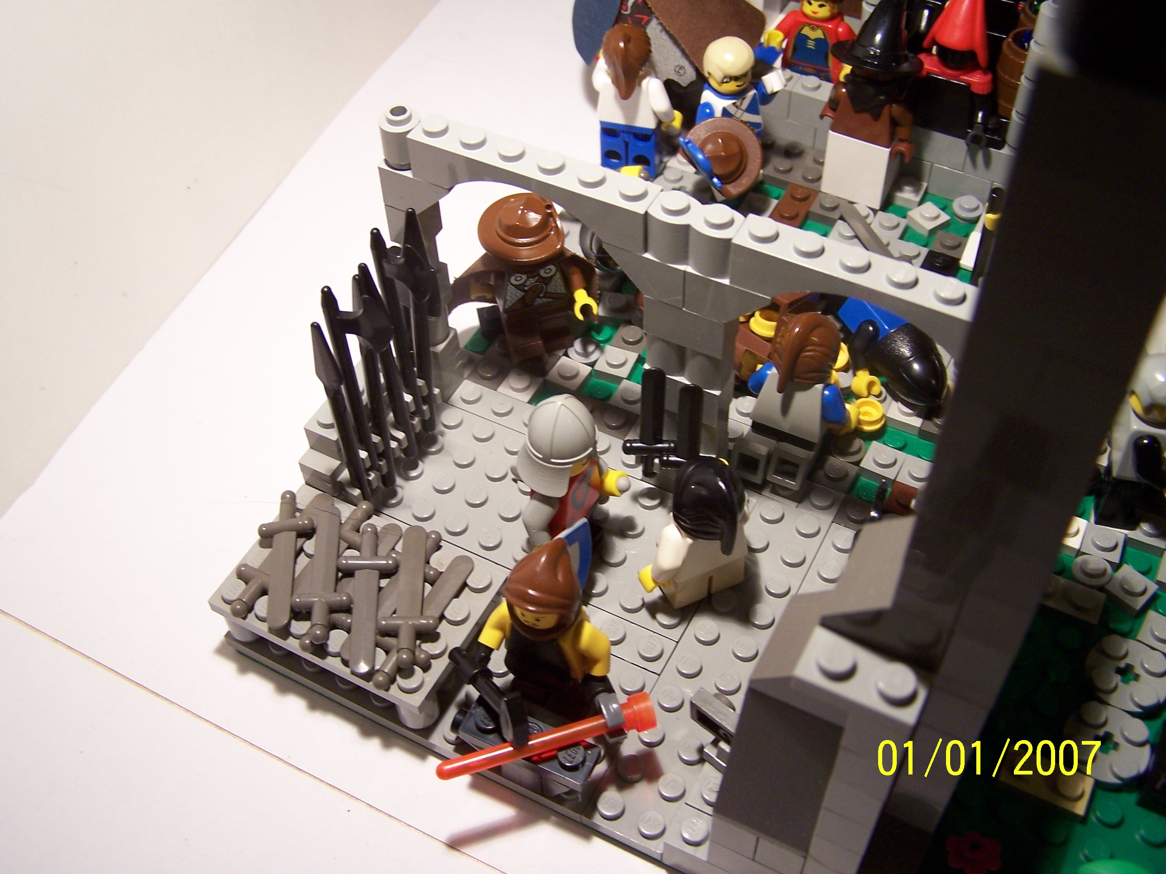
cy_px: 437
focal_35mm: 38
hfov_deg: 49.0
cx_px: 583
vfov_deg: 37.7
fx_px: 1280
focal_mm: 6.3
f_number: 2.8
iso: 100
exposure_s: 1/30
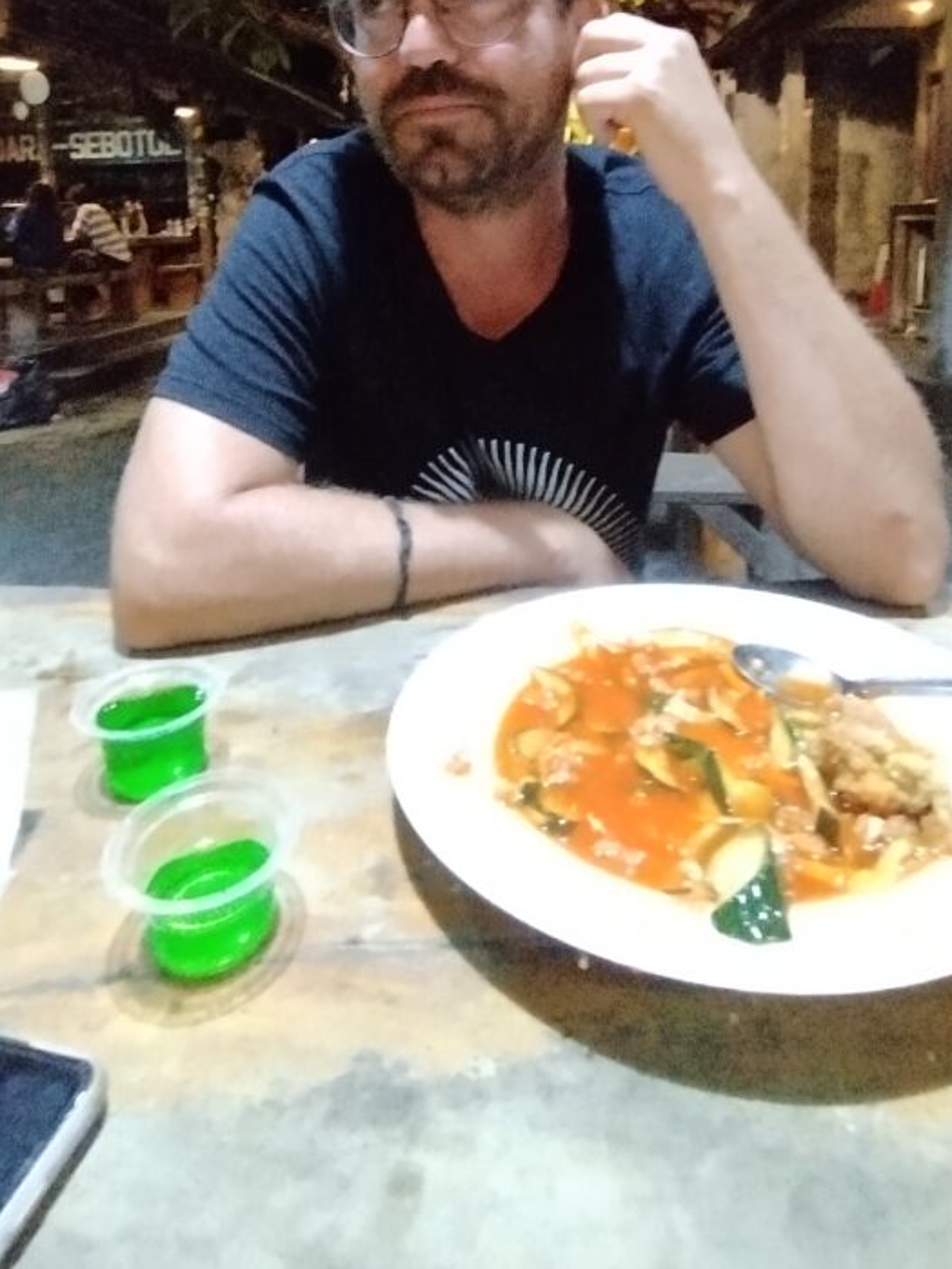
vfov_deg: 71.9
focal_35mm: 22
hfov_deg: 61.1
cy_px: 342
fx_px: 806
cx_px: 492
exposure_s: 1/17
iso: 1000
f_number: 2.2
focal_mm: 1.65
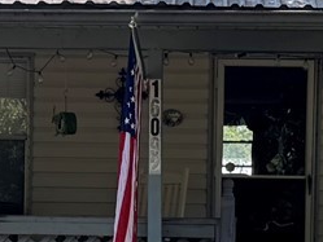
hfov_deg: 10.7
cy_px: 274
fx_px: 1727
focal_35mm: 185
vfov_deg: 8.0
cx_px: 117
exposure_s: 1/577
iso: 80
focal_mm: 6.76
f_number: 1.78
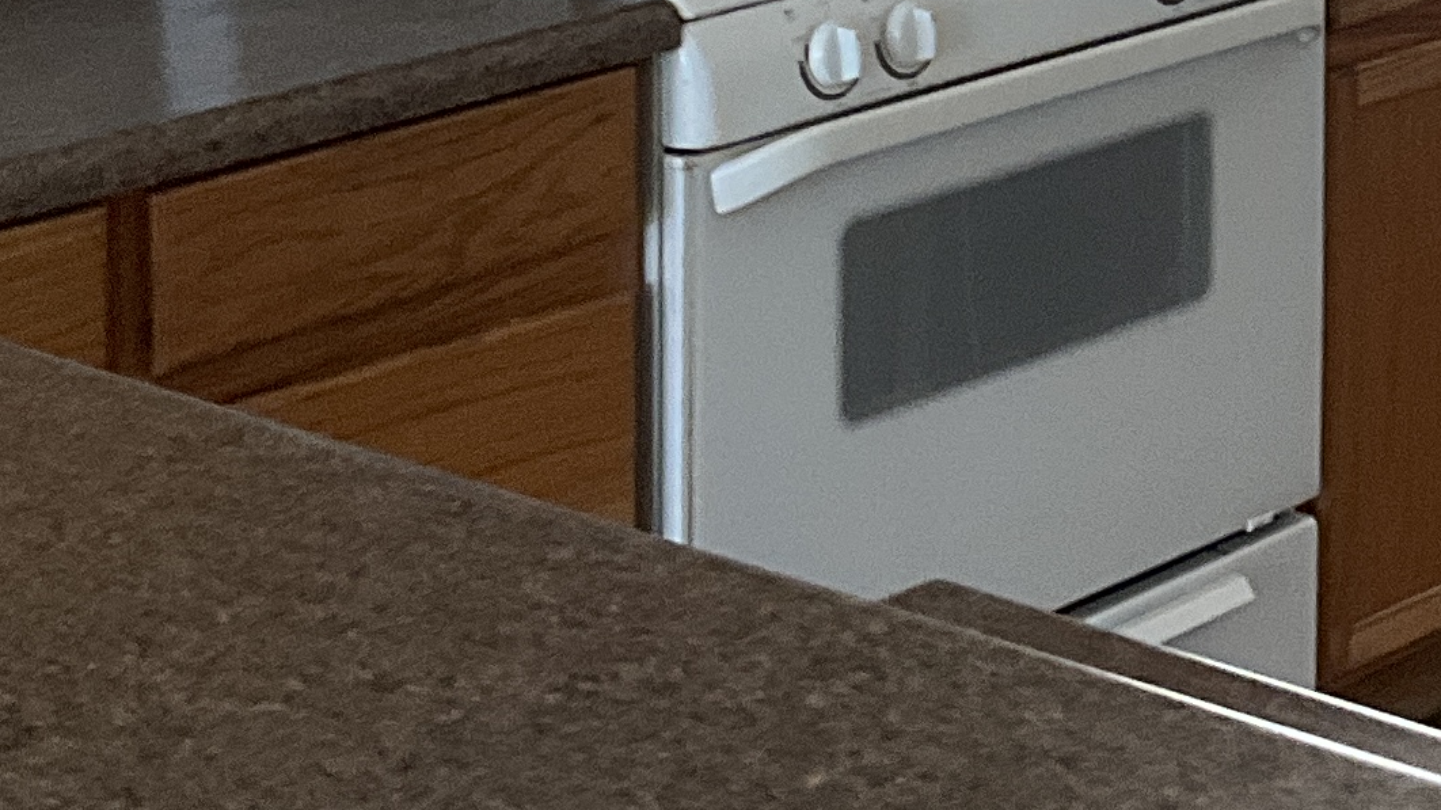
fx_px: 4584
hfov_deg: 17.3
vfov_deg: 9.7
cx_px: 1596
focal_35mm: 120
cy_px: -547
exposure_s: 1/77
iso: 64
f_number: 1.8
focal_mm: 3
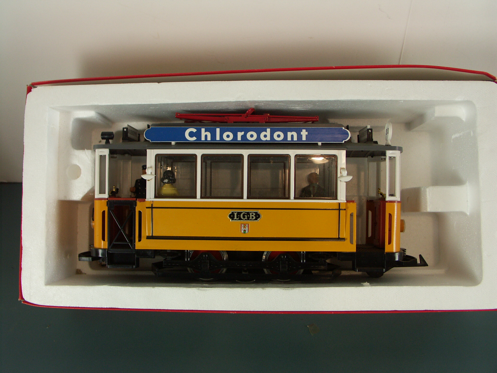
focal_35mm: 32
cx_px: 248
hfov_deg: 56.8
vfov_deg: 44.2
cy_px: 186
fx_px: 459
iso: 100
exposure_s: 1/50
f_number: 2.8
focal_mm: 8.21
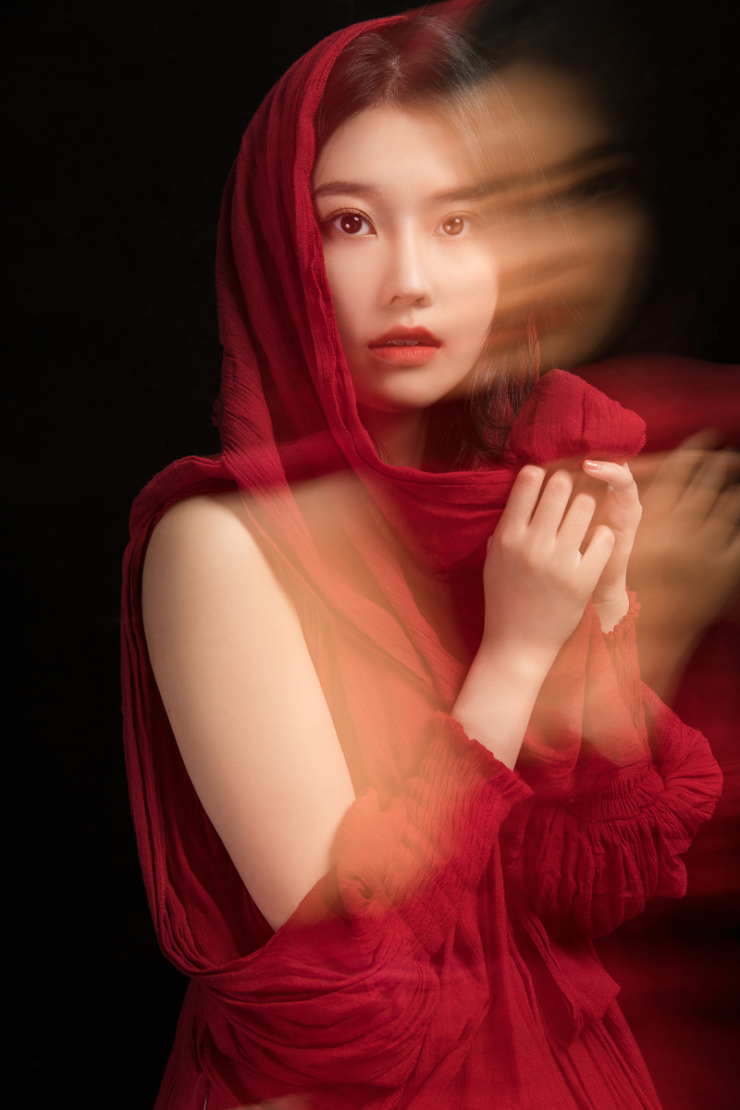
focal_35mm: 60
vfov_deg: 33.4
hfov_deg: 22.6
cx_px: 370
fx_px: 1850
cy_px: 555
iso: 100
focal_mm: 60
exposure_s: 1
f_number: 10
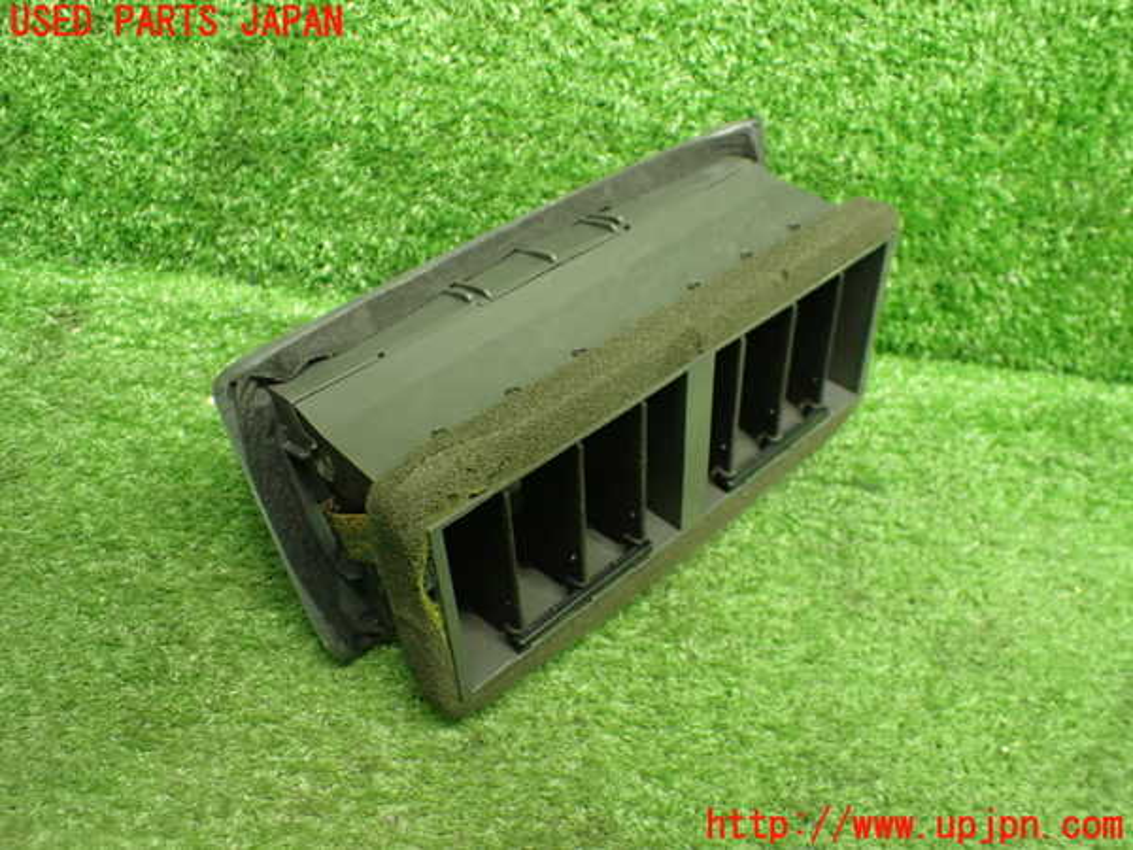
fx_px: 982
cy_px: 425
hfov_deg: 60.0
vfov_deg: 46.8
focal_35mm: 30
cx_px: 566
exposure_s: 1/60
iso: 800
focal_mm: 5.4
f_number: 2.3
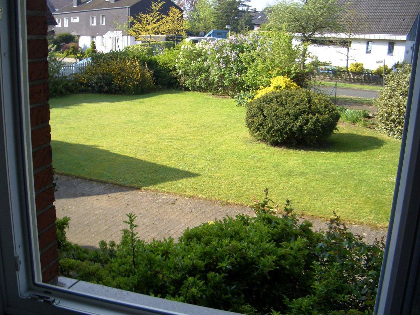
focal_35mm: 35
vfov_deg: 40.7
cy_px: 158
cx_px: 210
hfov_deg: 52.6
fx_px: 425
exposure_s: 1/800
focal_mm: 5.8
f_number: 2.6
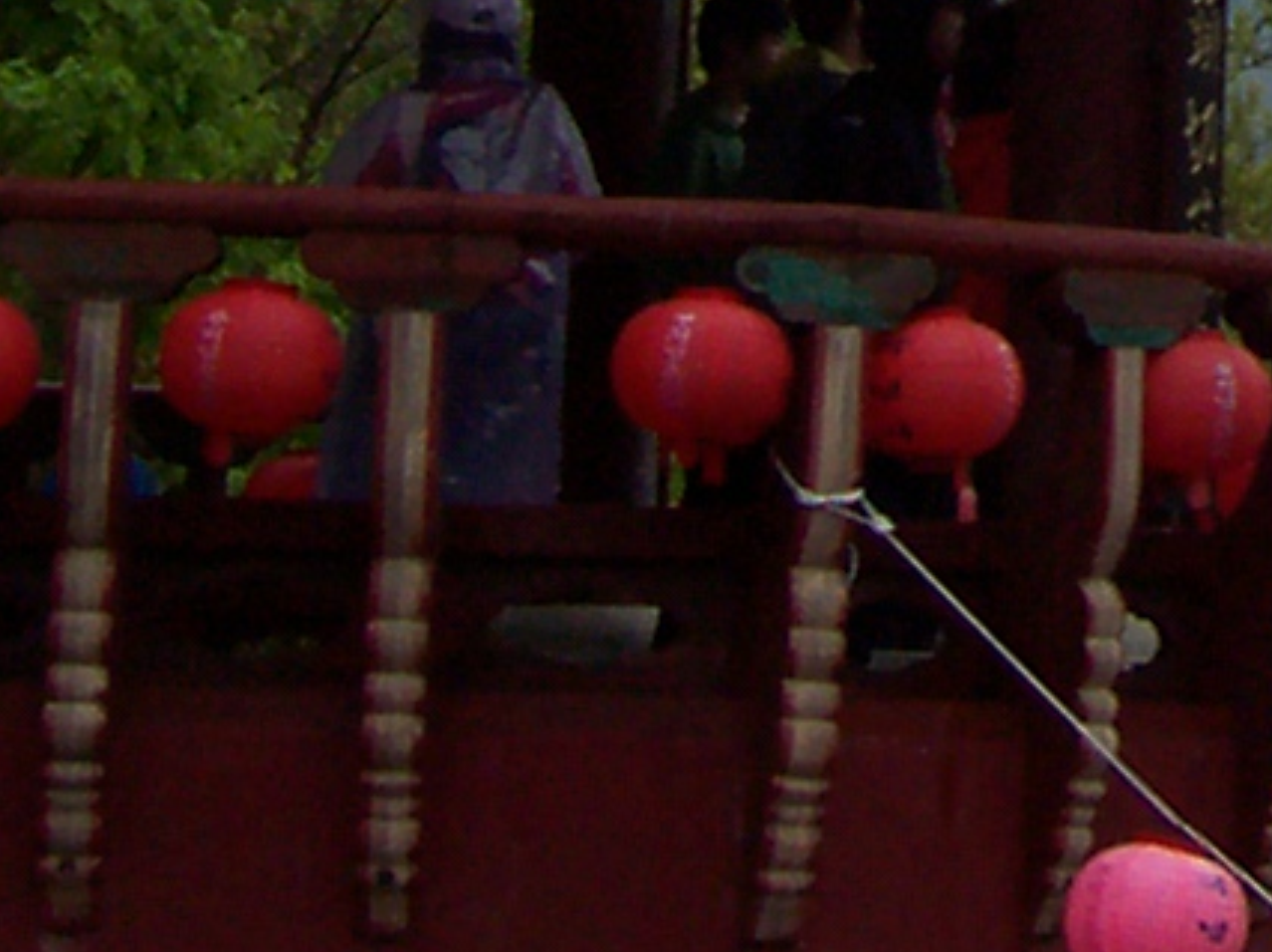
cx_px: 2404
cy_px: -1328
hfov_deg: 10.1
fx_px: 6757
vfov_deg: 7.5
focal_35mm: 184
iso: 80
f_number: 2.7
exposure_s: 1/540
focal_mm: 5.6
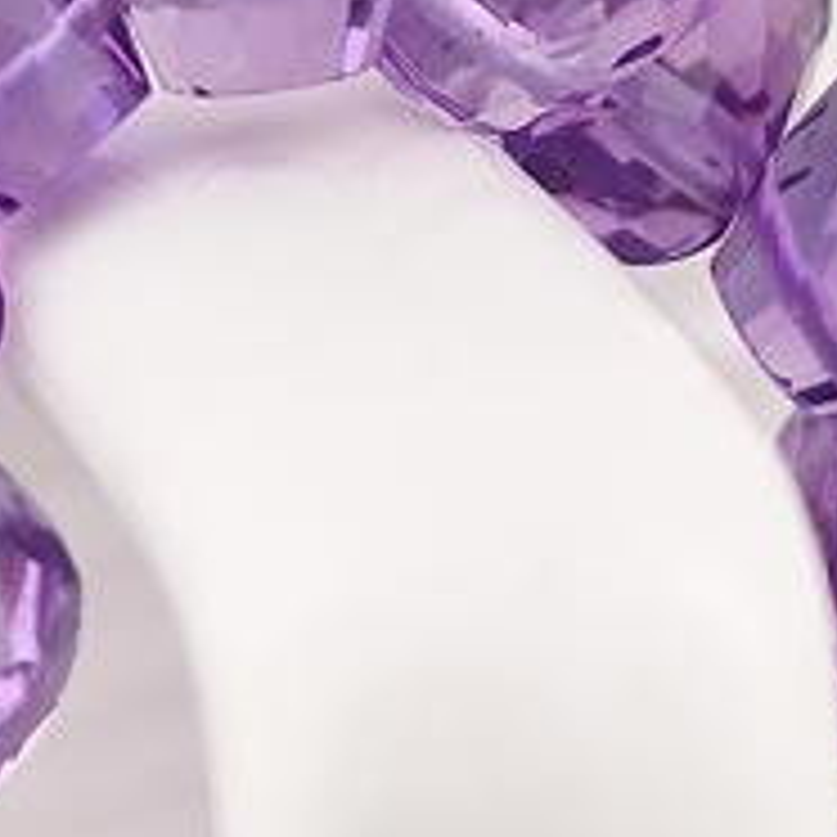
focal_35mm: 466
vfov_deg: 3.7
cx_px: 333
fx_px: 12748
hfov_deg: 3.8
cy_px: 1460
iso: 125
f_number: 2.67
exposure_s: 1/160
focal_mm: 22.48
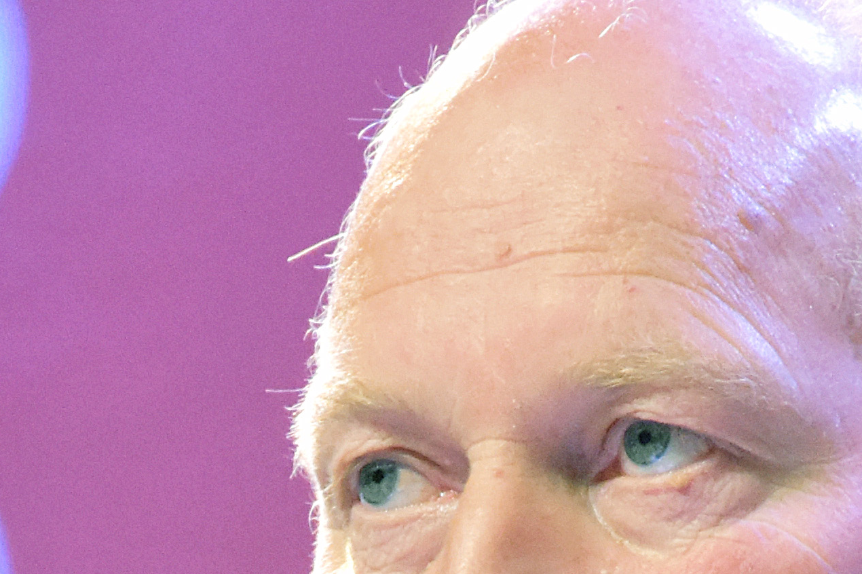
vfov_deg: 1.8
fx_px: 17818
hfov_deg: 2.8
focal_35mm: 744
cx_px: 538
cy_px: 1026
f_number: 5.6
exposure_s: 1/60
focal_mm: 105
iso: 5000
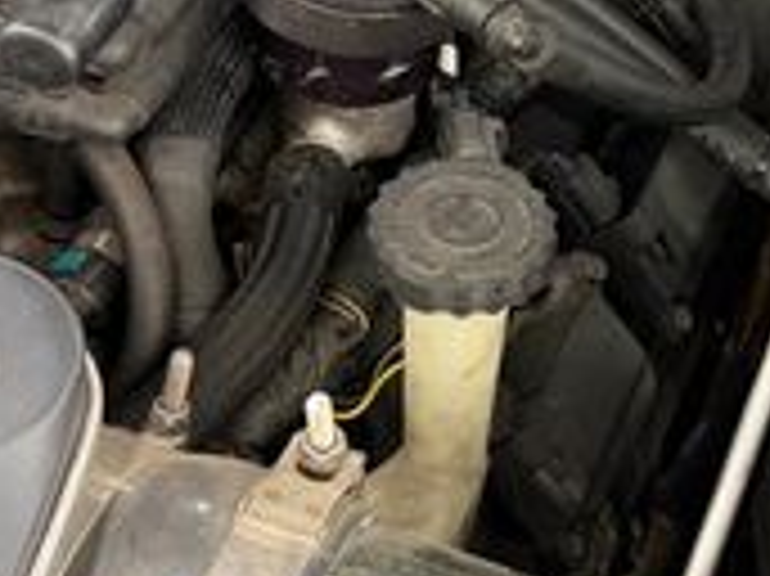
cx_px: 738
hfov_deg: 21.2
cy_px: 135
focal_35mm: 90
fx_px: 2001
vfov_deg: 16.3
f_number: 1.78
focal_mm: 6.76
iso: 320
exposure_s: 1/60
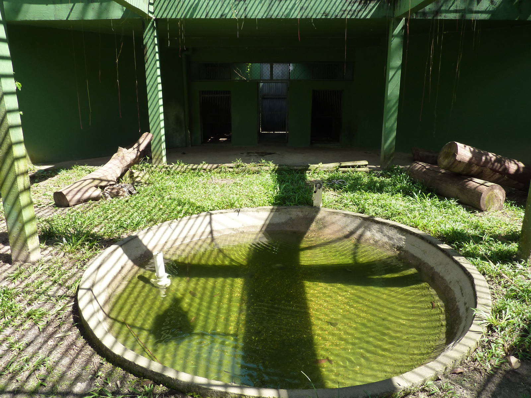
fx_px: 383
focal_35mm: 25
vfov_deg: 54.9
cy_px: 199
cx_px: 266
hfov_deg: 69.4
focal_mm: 4.1
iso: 125
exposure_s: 1/125
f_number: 4
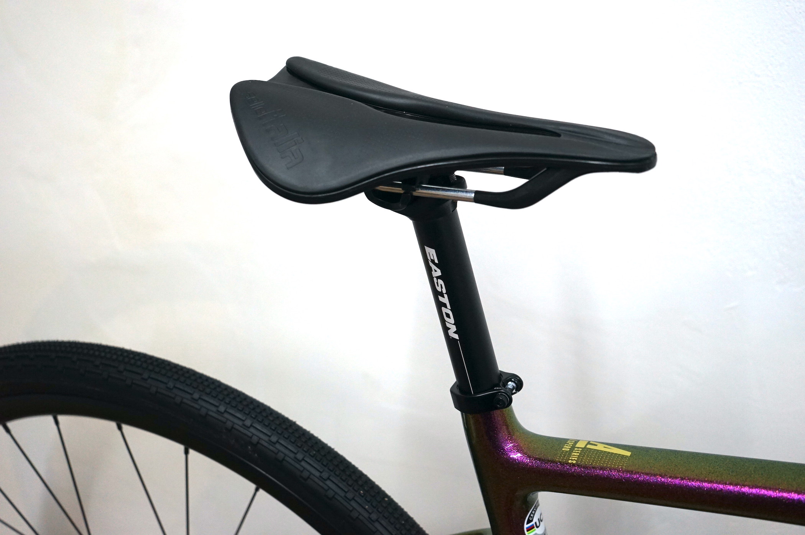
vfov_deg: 28.6
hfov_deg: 41.9
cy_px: 268
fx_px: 1050
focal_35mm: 47
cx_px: 402
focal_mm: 47
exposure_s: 1/160
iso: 1600
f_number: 4.5
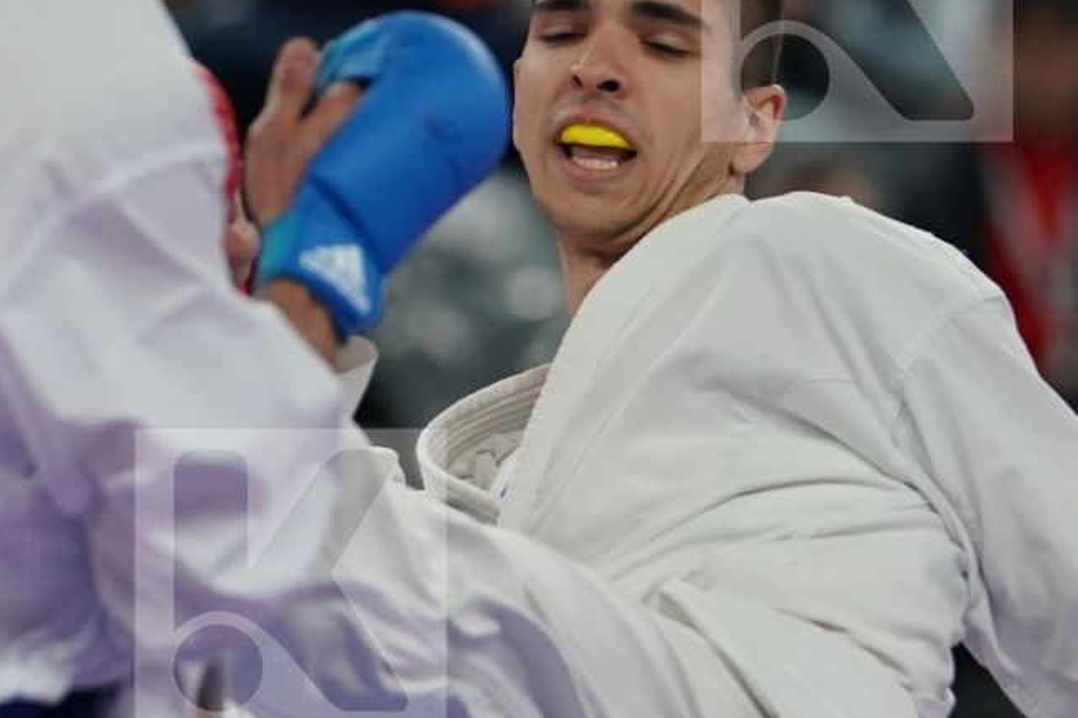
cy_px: 581
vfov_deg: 1.6
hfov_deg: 2.5
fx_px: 25062
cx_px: 857
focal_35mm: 837
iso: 2000
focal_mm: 200
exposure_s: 1/1000
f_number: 2.8
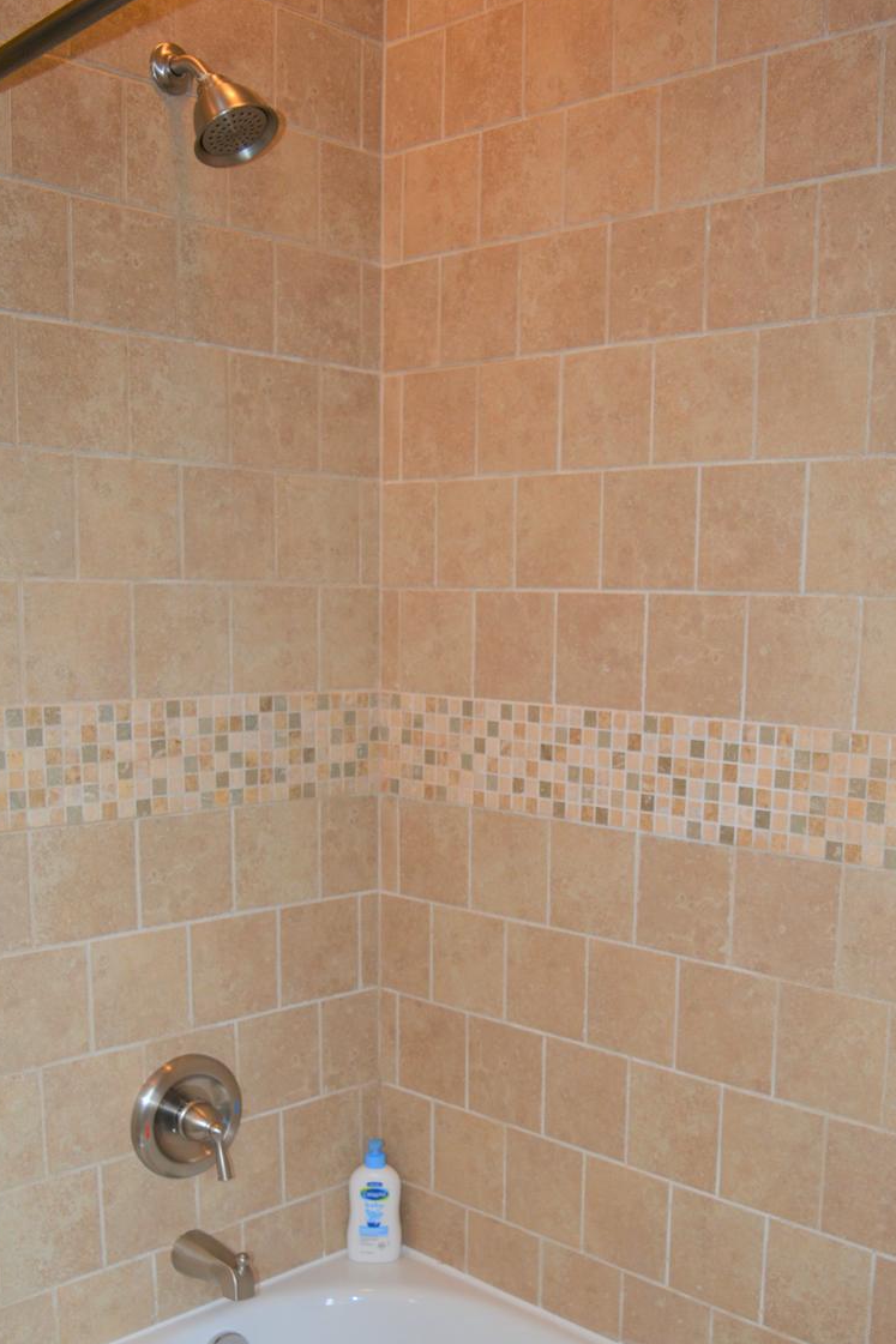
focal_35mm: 37
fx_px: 1382
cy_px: 864
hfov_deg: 35.7
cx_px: 560
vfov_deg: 51.2
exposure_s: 1/80
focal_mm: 18
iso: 400
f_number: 3.5
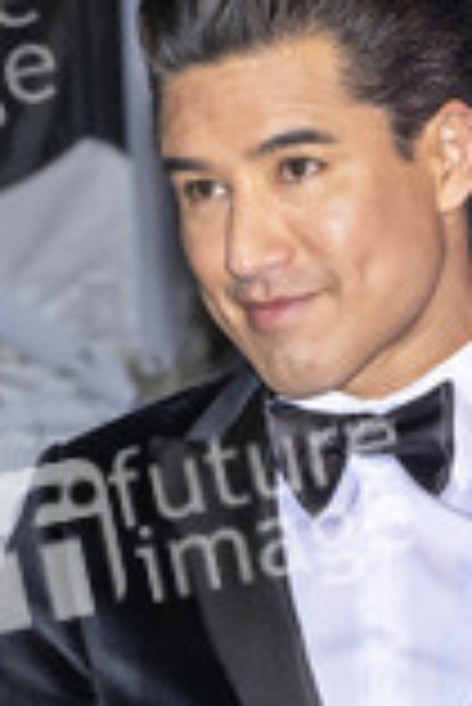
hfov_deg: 6.4
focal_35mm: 216
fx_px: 4238
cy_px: 751
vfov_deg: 9.4
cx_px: 315
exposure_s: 1/200
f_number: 5.6
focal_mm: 85
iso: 800
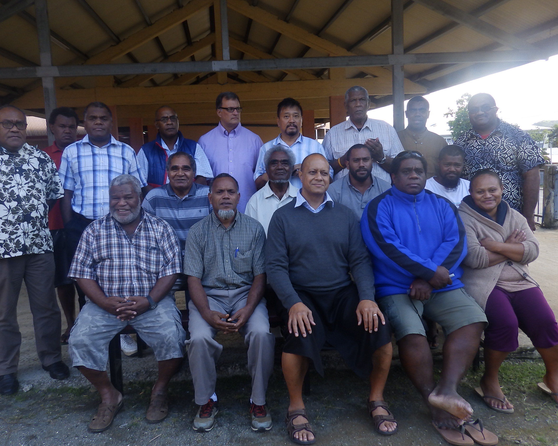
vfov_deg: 48.5
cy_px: 218
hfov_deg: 58.7
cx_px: 257
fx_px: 495
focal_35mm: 30
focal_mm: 5.1
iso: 80
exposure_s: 1/80
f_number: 4
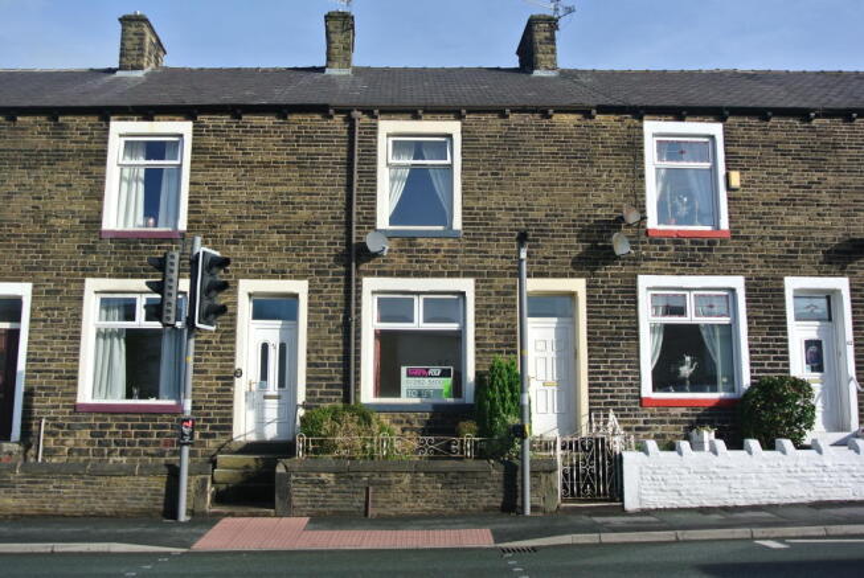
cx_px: 432
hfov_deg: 55.7
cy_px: 289
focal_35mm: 34
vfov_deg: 39.0
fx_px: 817
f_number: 4.5
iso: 100
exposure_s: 1/640
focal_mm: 12.7
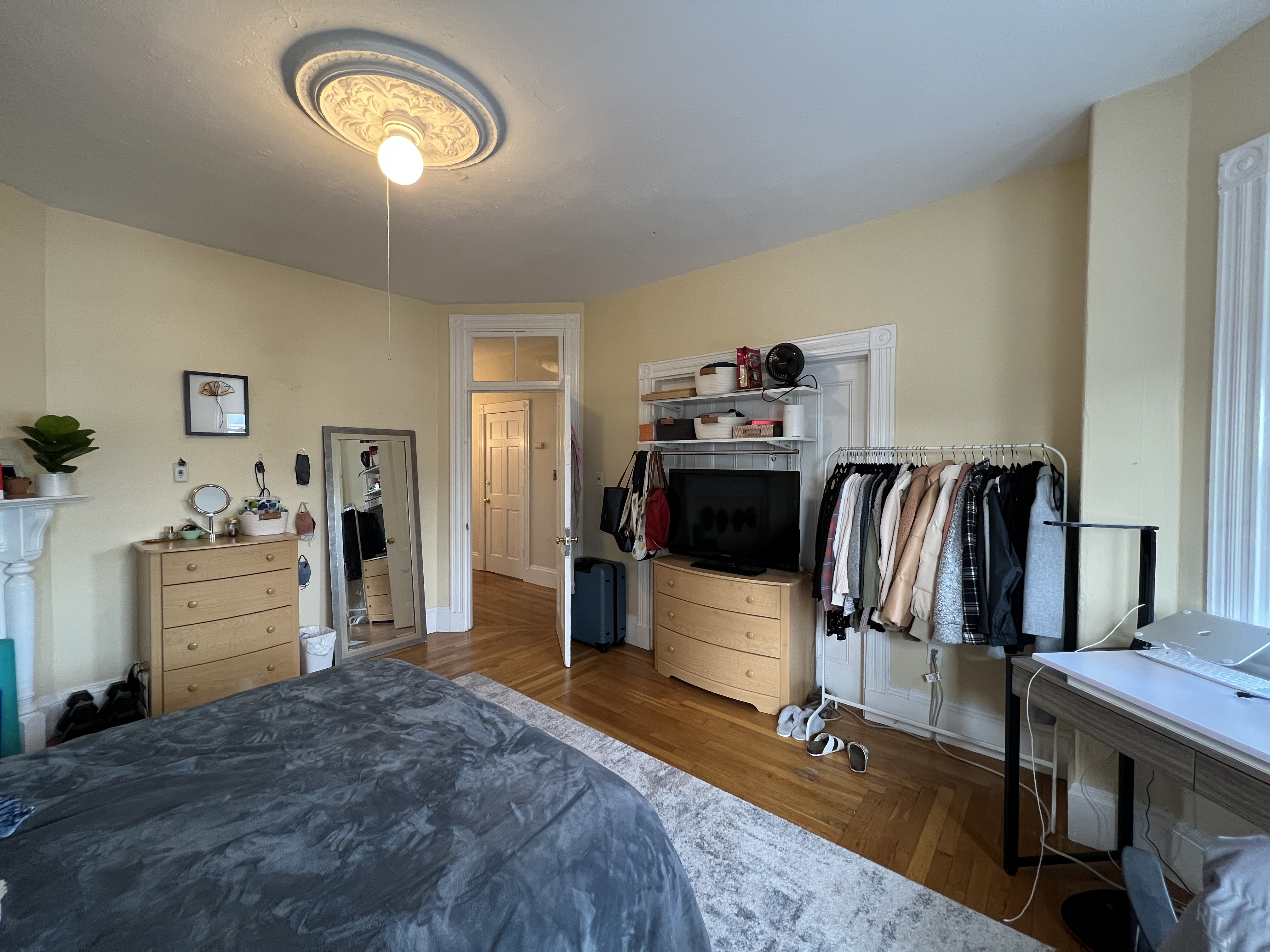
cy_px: 476
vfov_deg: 89.9
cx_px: 635
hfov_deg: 106.2
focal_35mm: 13
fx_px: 477
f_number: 1.8
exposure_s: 1/60
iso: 320
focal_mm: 1.57
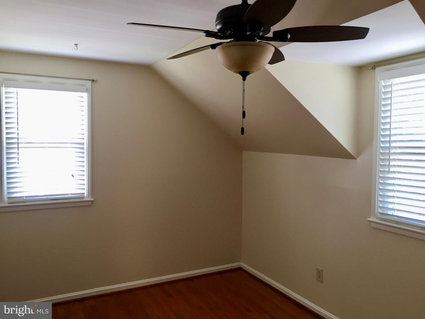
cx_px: 212
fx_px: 356
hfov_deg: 61.7
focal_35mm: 29
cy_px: 160
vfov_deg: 48.2
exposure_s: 1/30
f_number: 2.2
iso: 64
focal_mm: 4.15
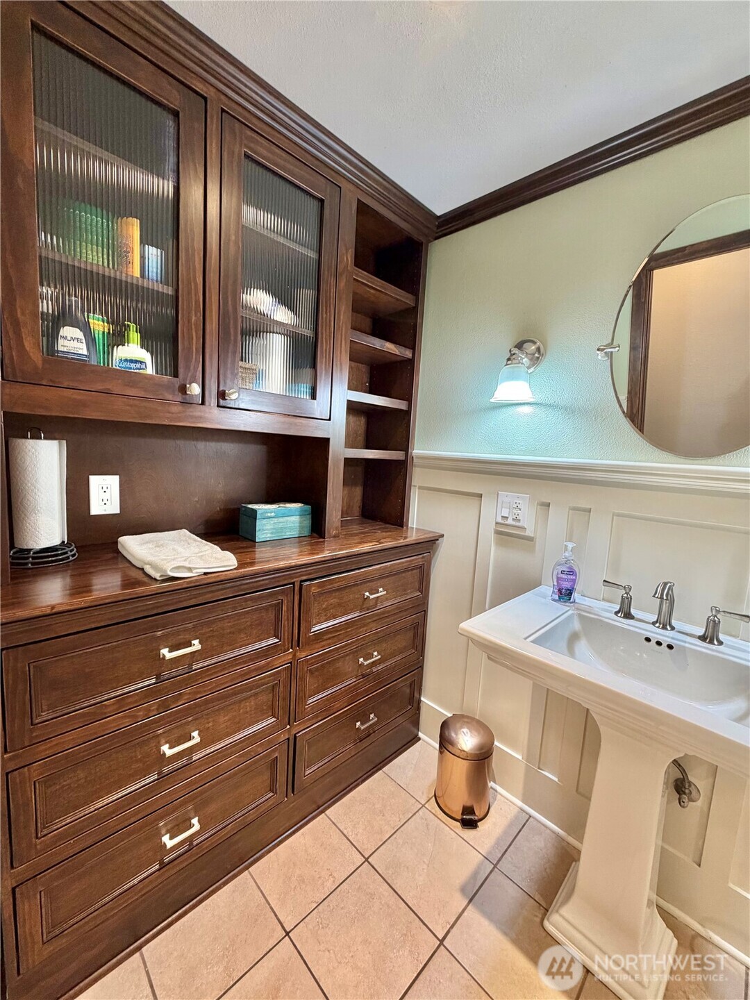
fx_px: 404
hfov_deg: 85.7
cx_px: 375
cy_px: 500
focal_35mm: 14
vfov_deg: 102.1
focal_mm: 2.22
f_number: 2.2
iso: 200
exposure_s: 1/60
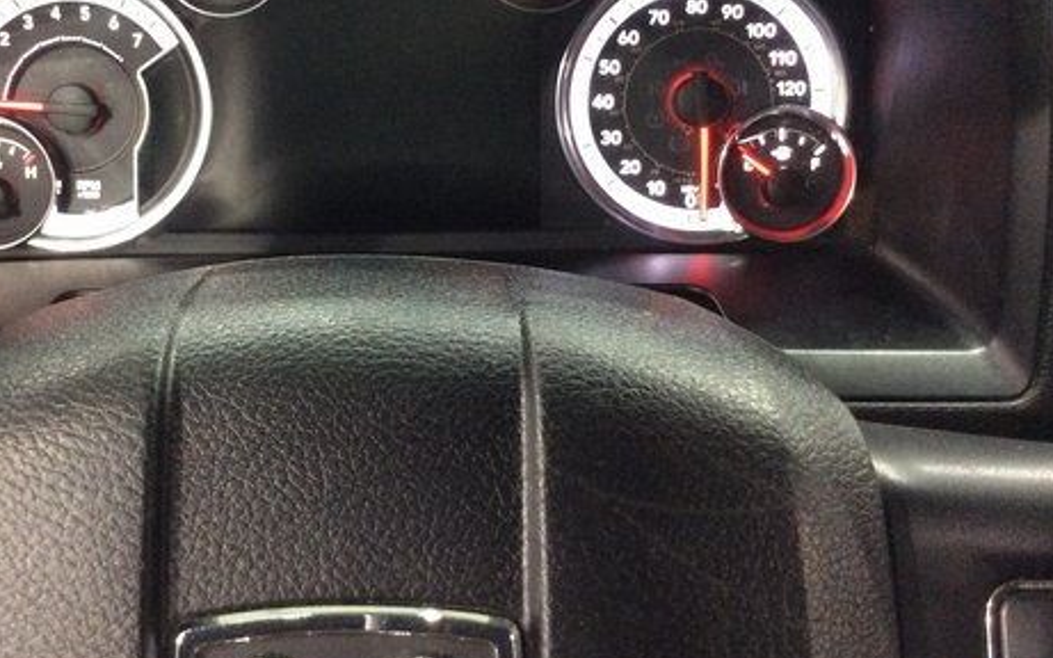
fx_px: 1349
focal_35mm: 47
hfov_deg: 42.3
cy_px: 215
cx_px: 379
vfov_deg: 27.2
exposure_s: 1/15
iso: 250
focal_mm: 3.3
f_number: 2.4
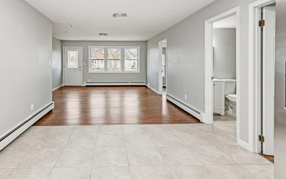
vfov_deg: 58.9
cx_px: 115
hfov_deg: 84.0
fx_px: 156
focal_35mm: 20
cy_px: 68
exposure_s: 1/80
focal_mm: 14
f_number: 6.3
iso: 500
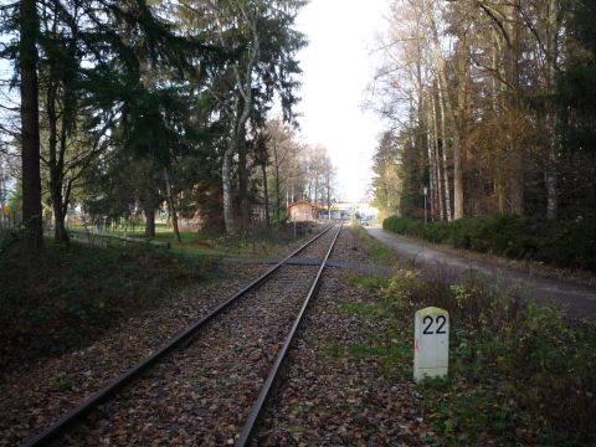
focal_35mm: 32
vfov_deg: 44.2
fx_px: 551
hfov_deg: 56.8
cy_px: 224
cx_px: 298
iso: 100
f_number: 3.5
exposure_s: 1/100
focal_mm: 5.2
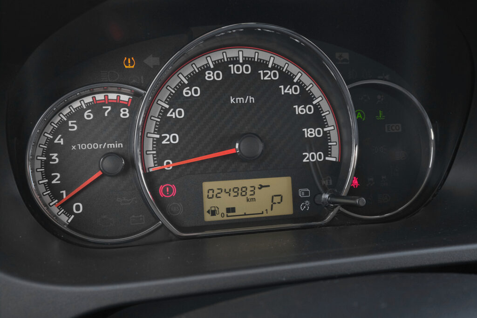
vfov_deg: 36.0
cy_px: 159
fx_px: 490
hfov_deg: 51.9
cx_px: 238
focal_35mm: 37
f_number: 9
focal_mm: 24.9
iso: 2000
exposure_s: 1/100
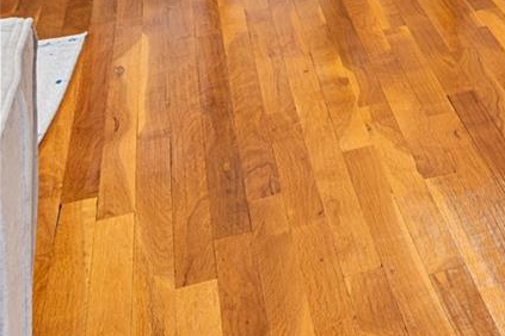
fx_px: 1220
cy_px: -269
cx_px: 1221
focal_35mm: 87
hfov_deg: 14.6
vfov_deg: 14.0
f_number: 11
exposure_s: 1.3
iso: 200
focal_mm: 18
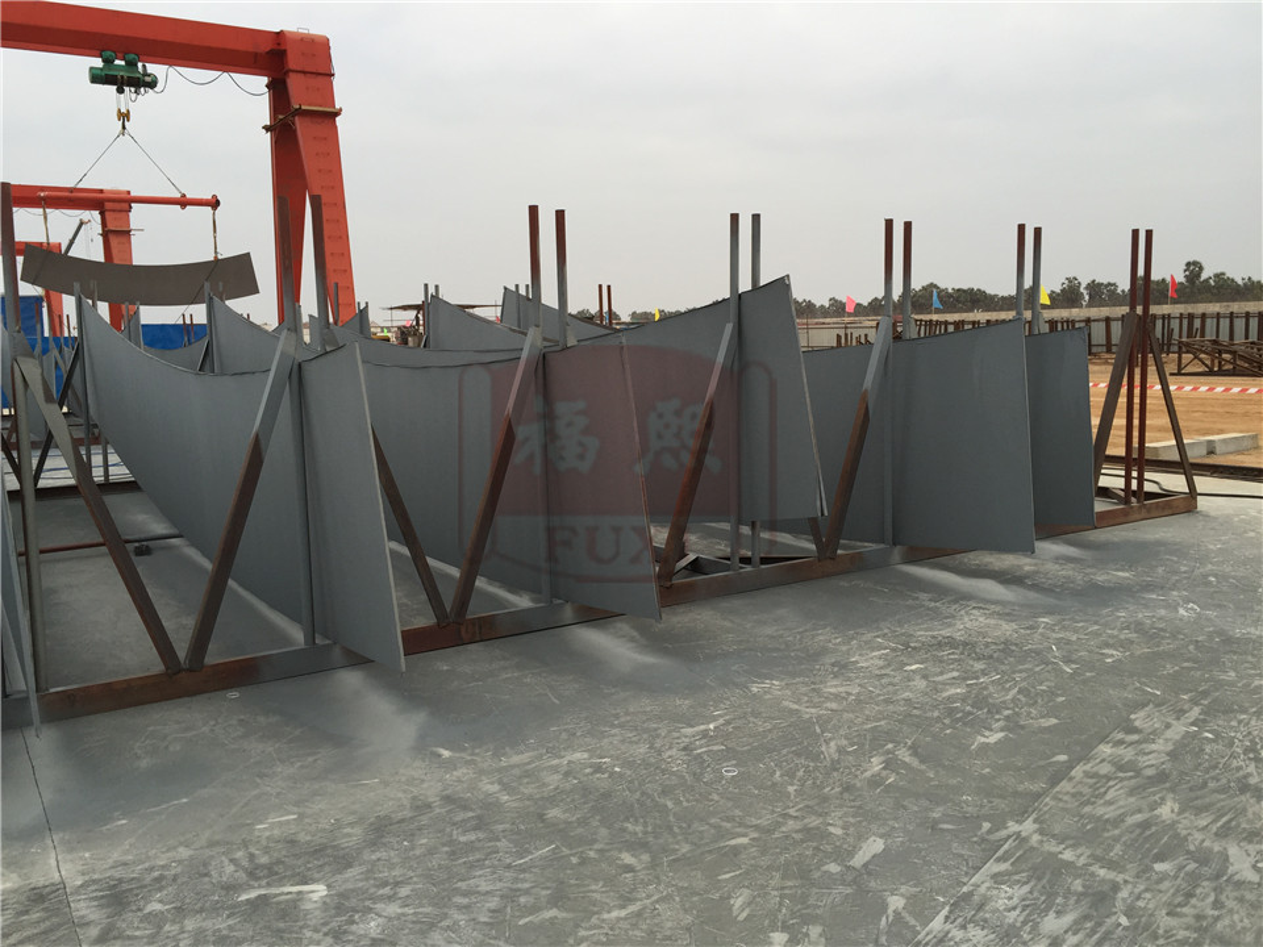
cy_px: 474
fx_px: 1058
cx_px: 632
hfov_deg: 61.7
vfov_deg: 48.2
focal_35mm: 29
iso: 32
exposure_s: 1/120
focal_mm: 4.15
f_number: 2.2
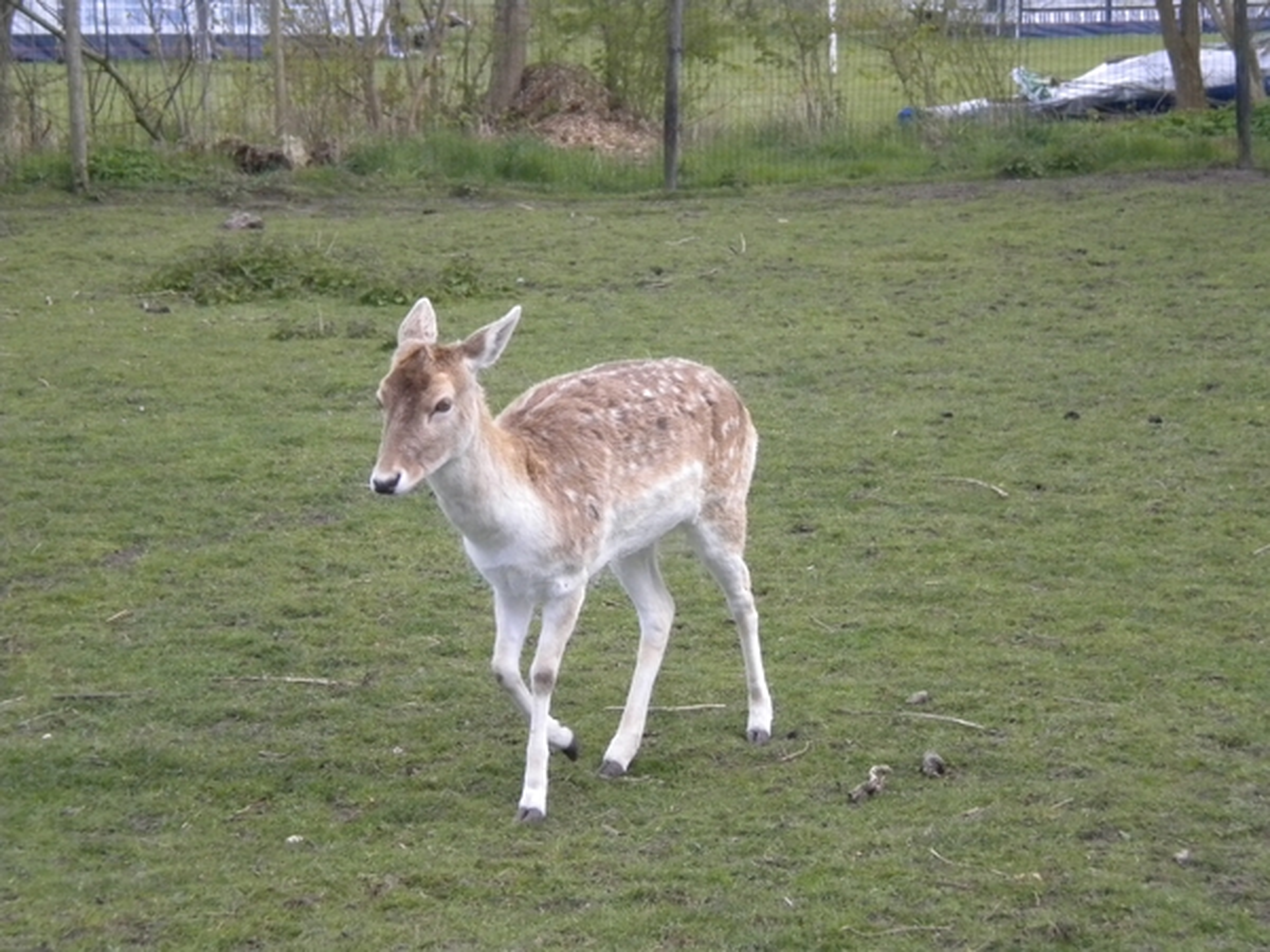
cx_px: 635
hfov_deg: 18.7
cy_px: 476
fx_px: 3852
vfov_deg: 14.1
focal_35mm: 105
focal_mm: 18.9
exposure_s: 1/398
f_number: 5.9
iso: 400
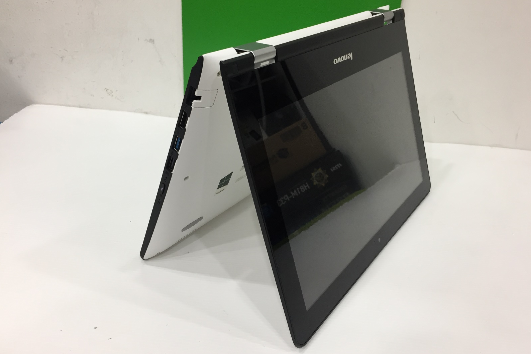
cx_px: 271
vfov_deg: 42.3
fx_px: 457
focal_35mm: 31
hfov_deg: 60.3
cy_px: 172
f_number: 2.2
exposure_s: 1/33
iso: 80
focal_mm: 4.15
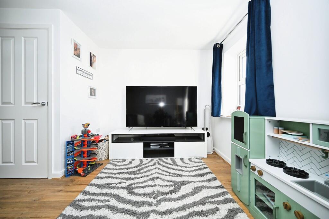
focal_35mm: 14
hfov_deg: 104.2
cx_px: 164
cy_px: 110
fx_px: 128
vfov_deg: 81.2
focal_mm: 14
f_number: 4
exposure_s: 1/60
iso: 180
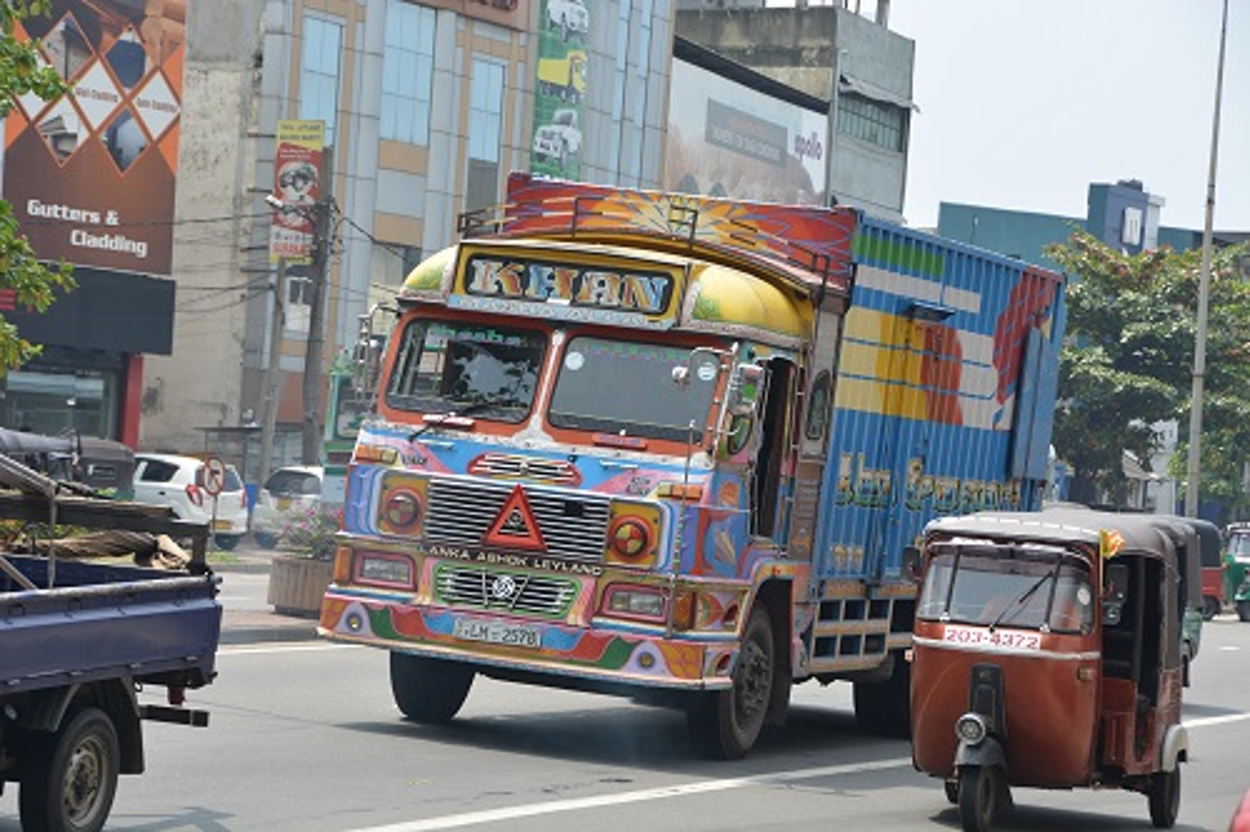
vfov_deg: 12.2
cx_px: 625
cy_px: 416
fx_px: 3905
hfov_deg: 18.2
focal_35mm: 112
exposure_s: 1/250
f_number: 8
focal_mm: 75
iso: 125
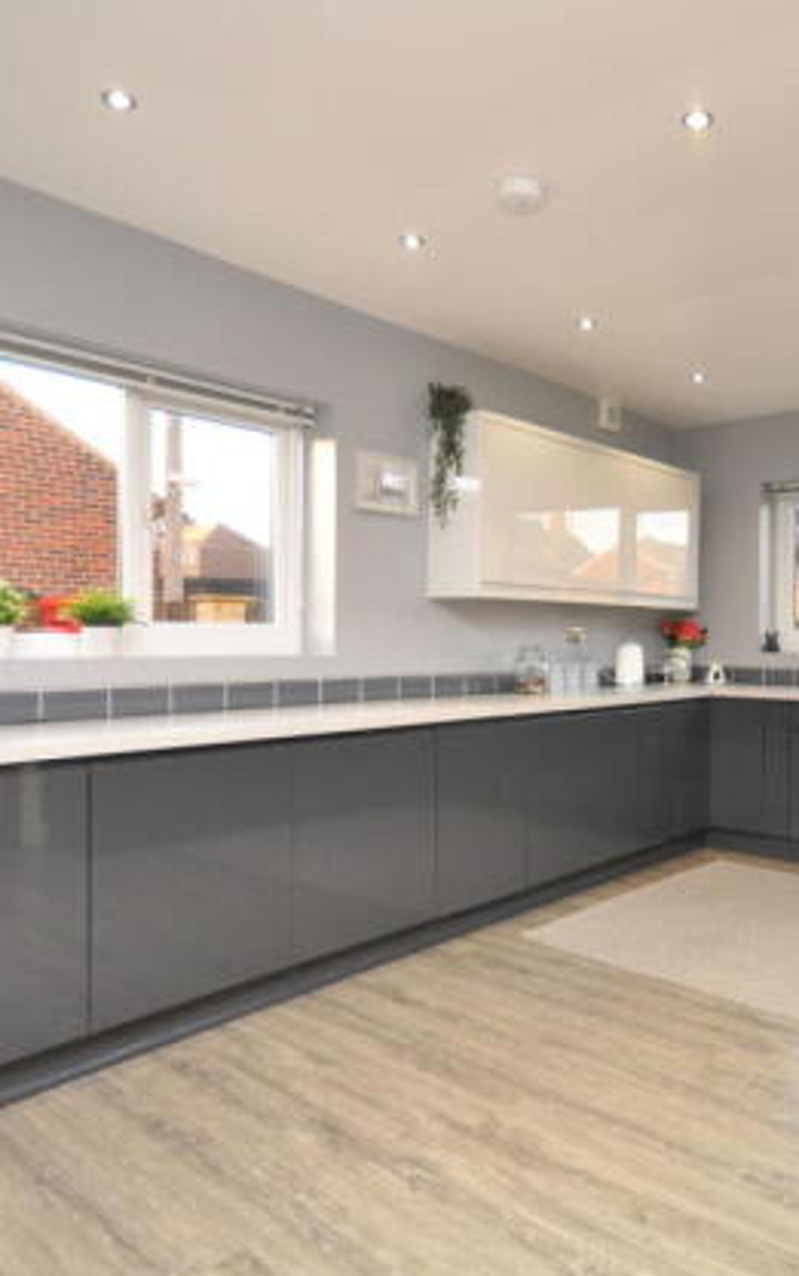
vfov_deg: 74.8
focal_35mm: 24
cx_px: 588
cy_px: 633
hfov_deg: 49.3
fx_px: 835
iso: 720
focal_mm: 10
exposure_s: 1/60
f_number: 4
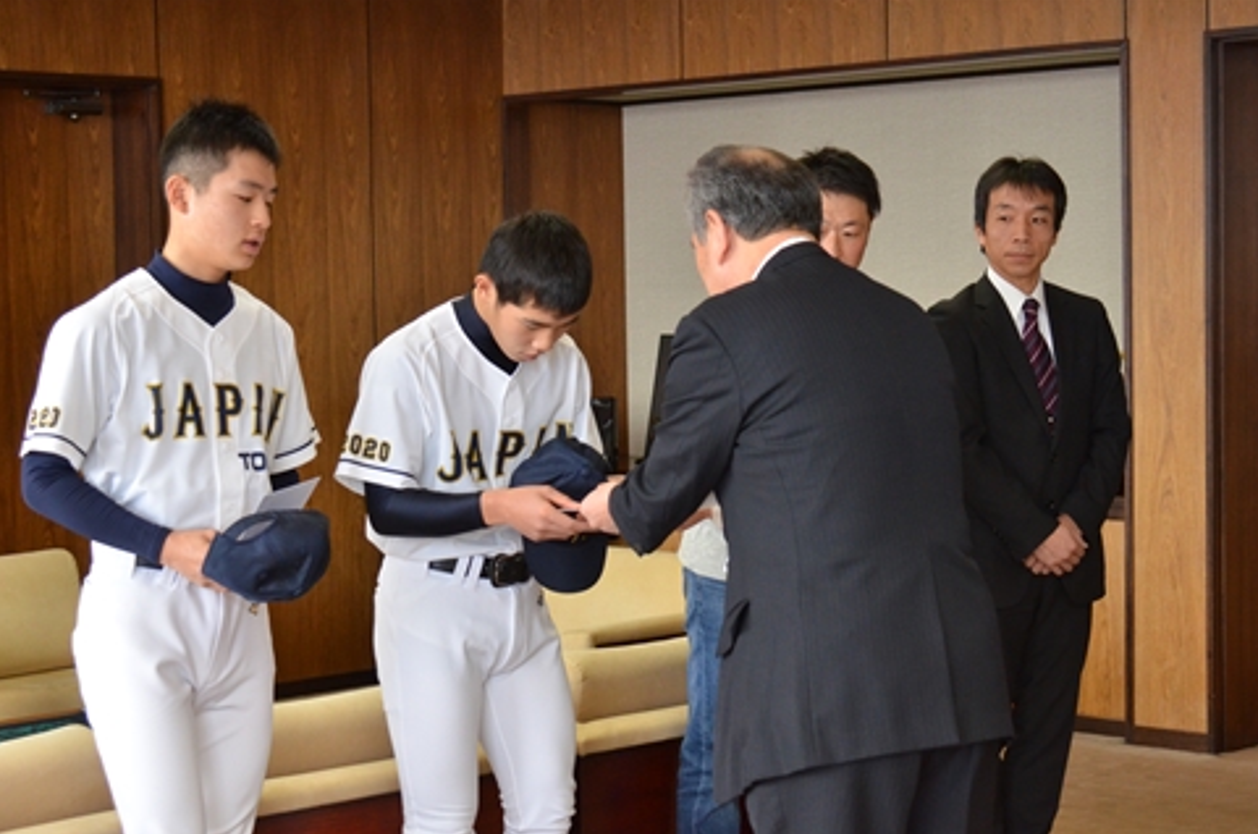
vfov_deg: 18.1
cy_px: 429
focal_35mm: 75
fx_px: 2616
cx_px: 619
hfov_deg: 27.0
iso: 1800
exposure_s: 1/250
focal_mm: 48
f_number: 6.3
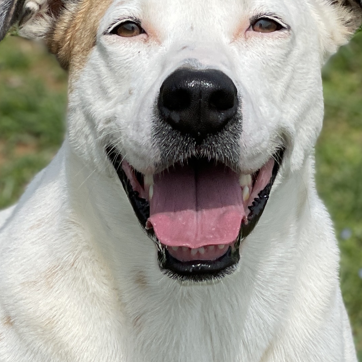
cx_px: 98
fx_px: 2023
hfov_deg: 10.2
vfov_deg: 10.1
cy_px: 387
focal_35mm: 171
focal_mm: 6
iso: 32
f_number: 2
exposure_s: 1/2994
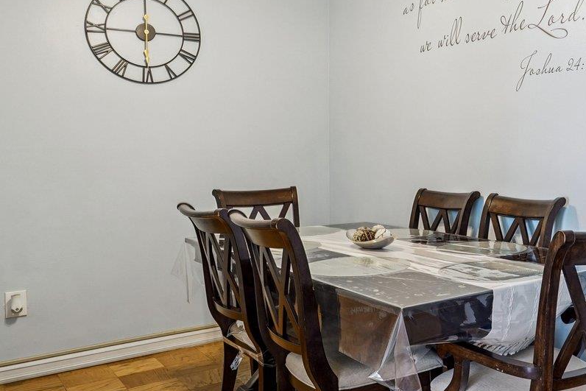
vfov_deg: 36.8
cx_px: 495
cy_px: 165
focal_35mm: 36
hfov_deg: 49.0
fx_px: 586
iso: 400
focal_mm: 14
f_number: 8
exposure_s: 1/10
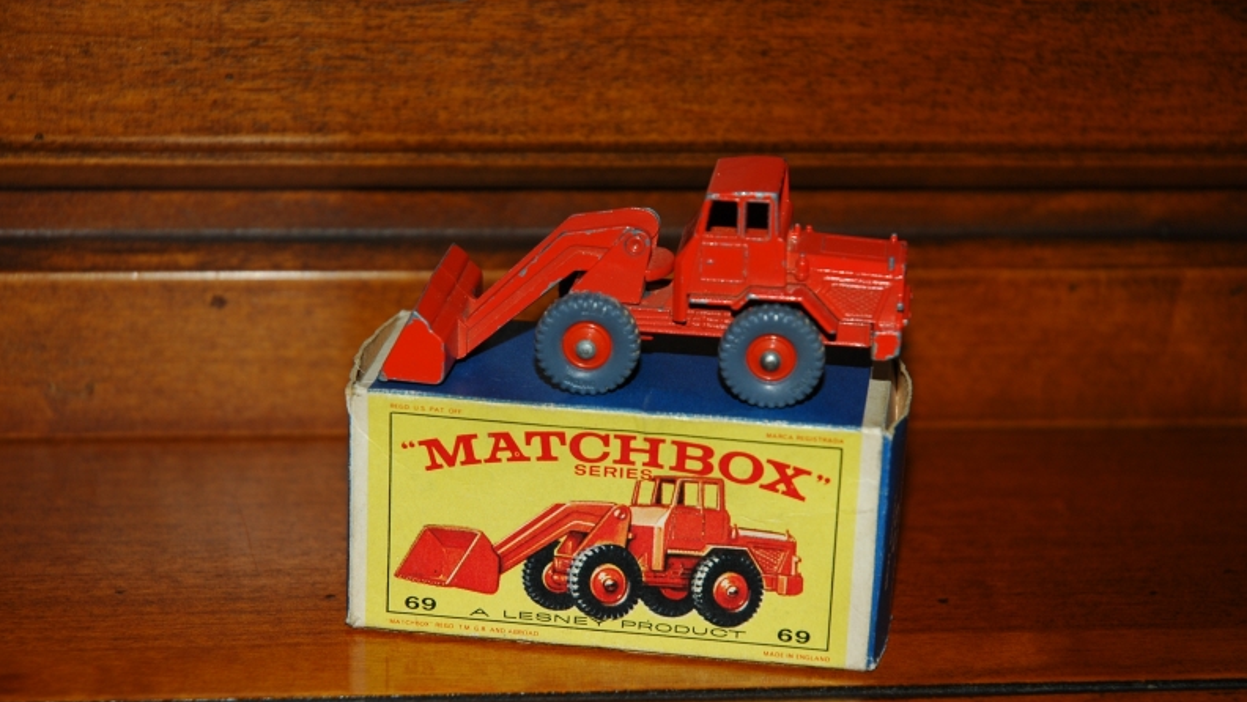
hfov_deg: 19.3
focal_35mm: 111
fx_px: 3671
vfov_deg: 10.9
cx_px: 624
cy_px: 406
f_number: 5.6
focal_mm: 70
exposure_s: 1/125
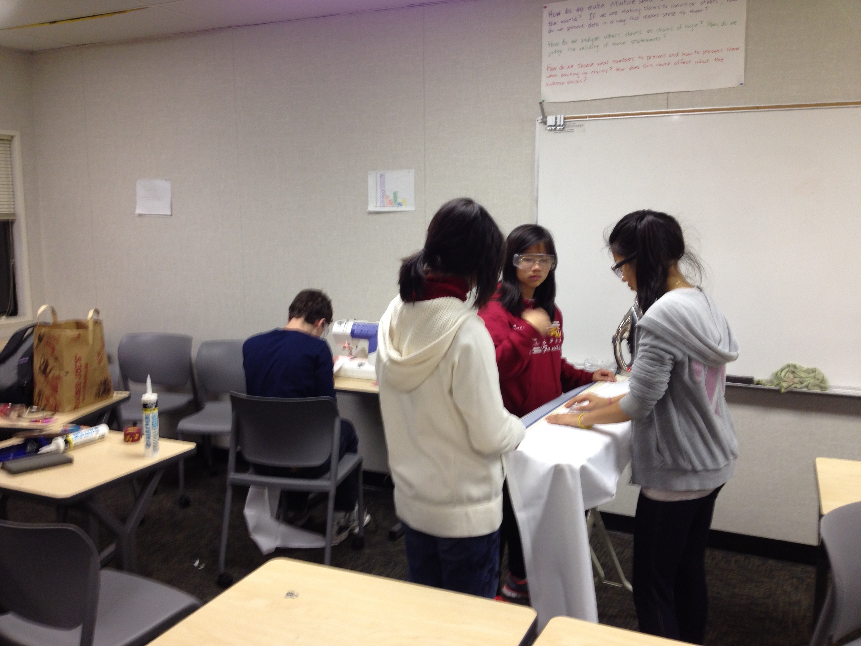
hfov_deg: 52.6
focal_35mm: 35
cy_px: 323
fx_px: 871
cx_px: 430
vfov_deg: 40.7
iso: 80
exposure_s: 1/20
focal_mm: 4.28
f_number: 2.4
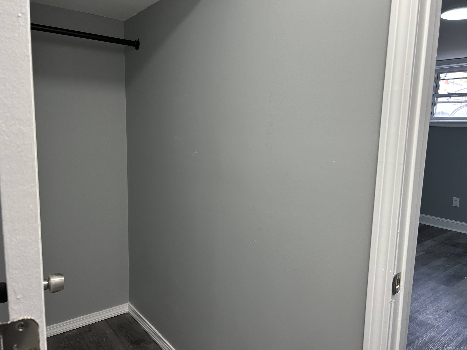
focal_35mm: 26
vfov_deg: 53.1
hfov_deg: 67.3
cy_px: 175
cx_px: 234
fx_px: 351
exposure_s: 1/120
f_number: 1.5
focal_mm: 5.7
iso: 125
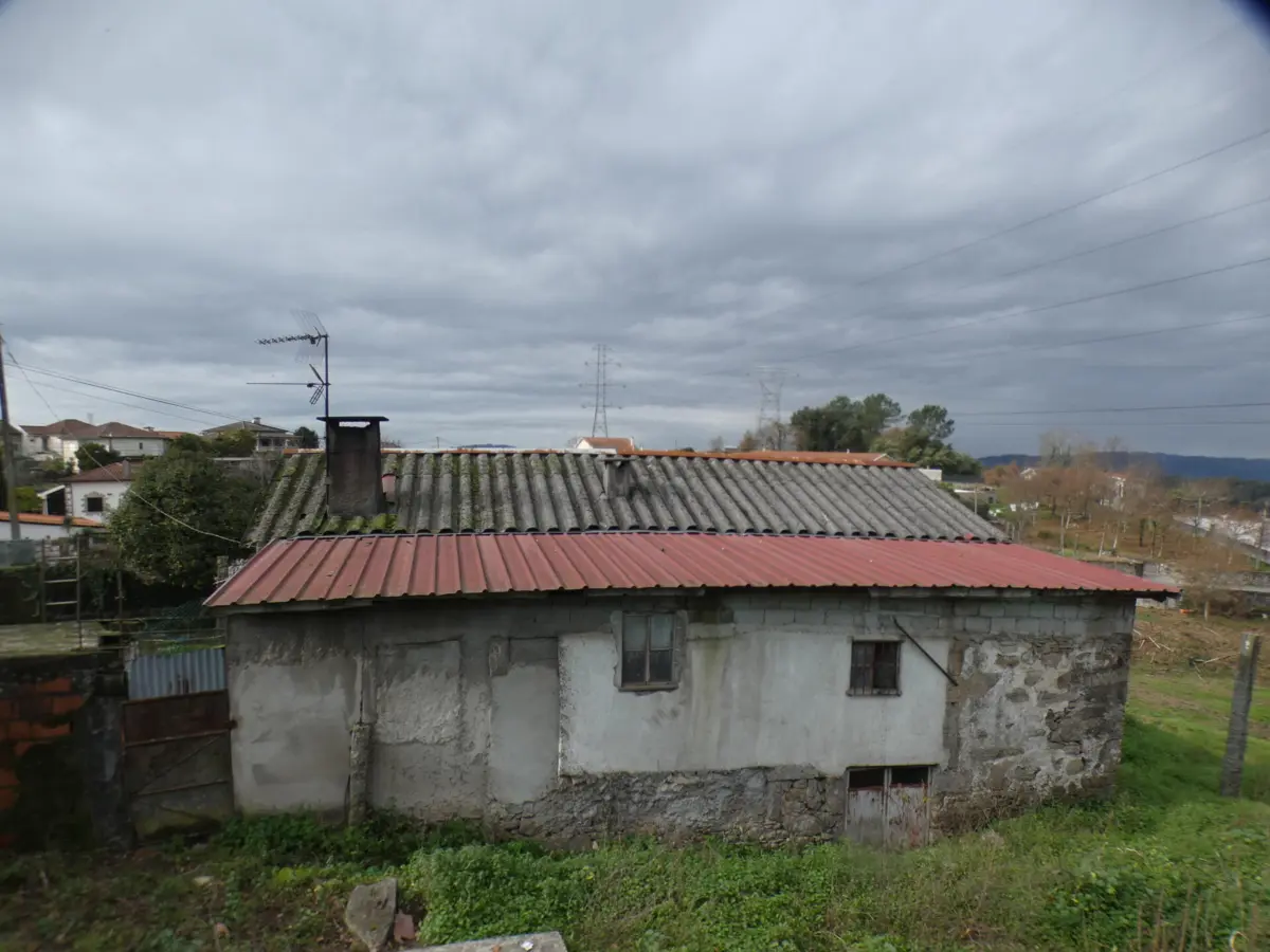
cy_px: 476
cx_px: 635
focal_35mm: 20
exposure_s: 1/800
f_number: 2.8
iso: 80
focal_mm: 3.6
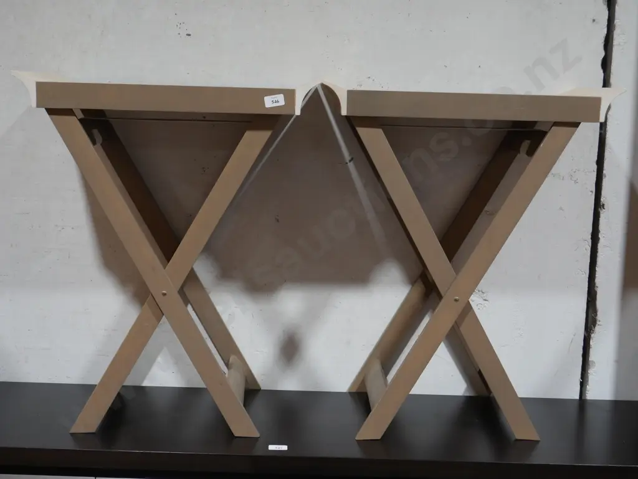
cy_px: 240
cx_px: 319
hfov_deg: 38.2
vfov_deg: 29.1
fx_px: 922
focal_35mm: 50
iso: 500
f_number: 5.3
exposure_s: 1/60
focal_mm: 25
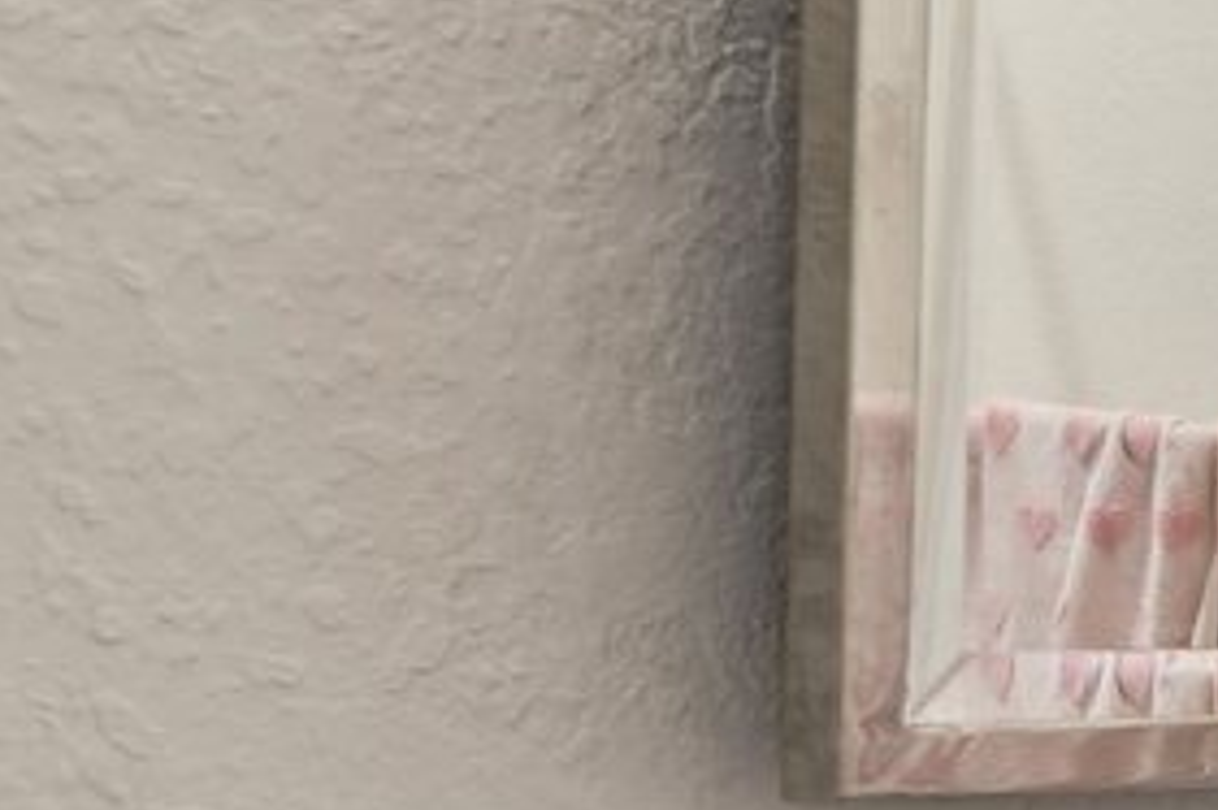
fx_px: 3449
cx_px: 3078
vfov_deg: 13.3
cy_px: 704
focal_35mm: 102
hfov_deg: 13.4
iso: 400
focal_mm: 14
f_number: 8
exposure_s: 1/8
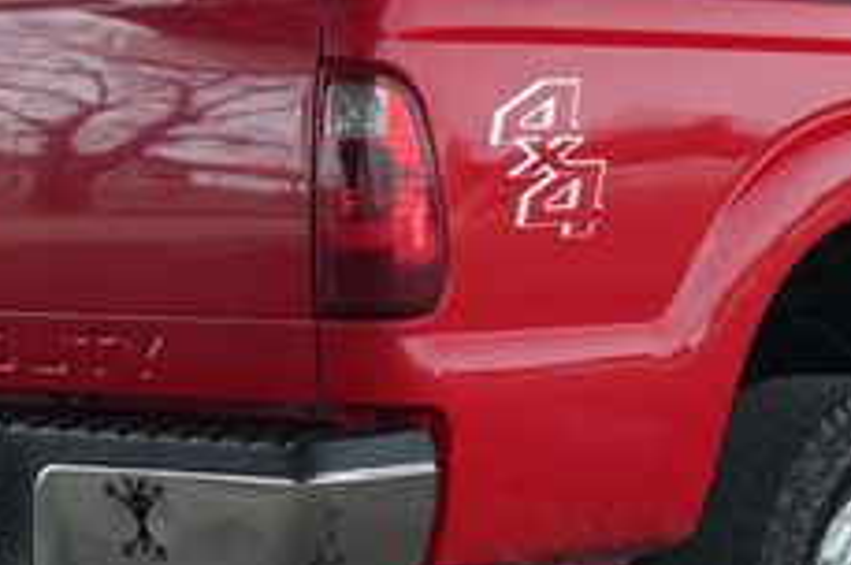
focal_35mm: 126
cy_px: 372
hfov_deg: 16.1
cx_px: 732
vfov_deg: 10.8
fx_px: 2974
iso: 500
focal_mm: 30
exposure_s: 1/60
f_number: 4
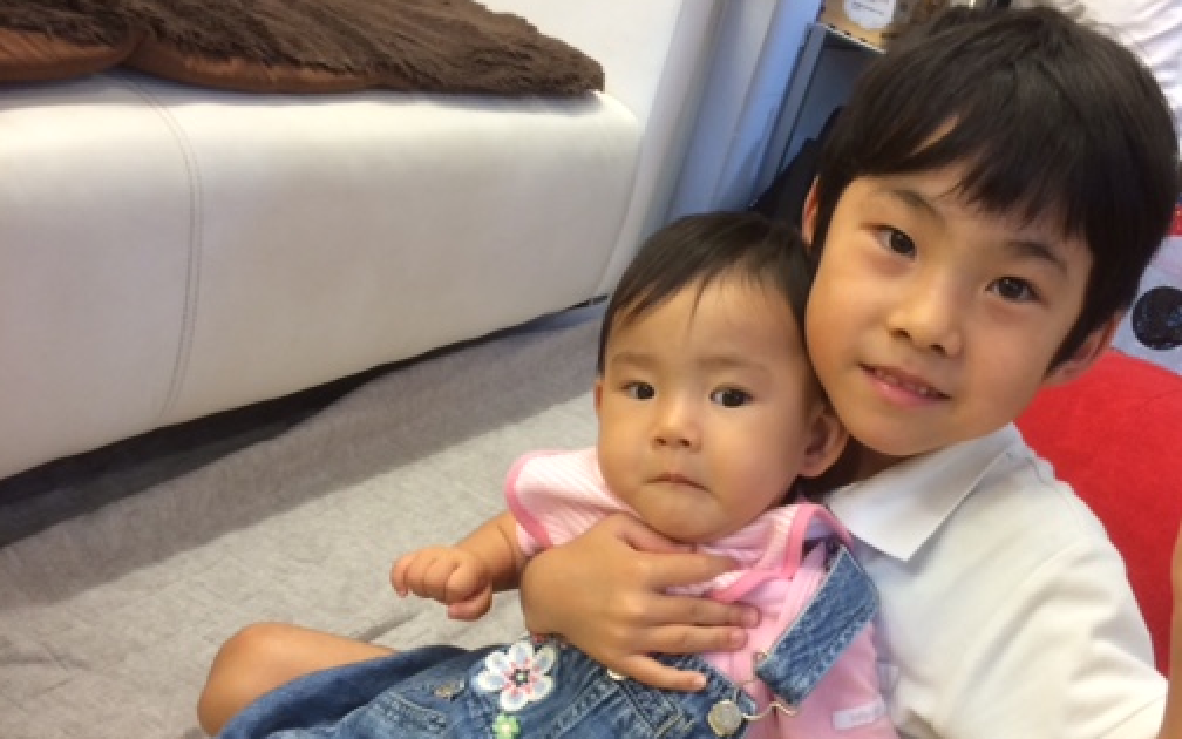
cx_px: 741
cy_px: 530
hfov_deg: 49.9
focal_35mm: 39
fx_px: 1256
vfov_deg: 32.3
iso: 80
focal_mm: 4.15
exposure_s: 1/30
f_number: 2.2
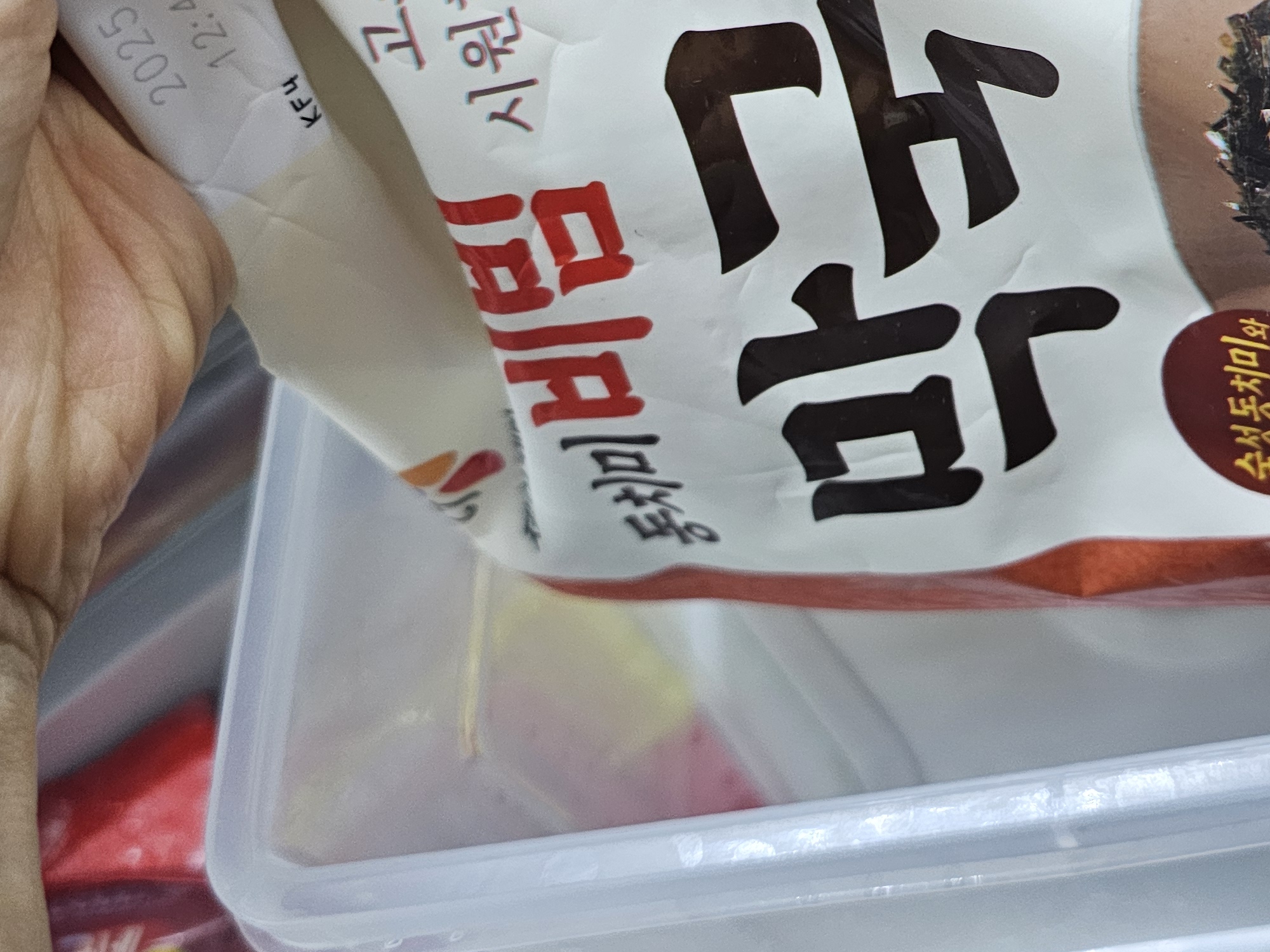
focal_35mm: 46
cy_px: 240
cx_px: 1046
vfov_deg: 31.0
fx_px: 1688
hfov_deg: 39.3
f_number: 1.7
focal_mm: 6.3
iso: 320
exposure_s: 1/68
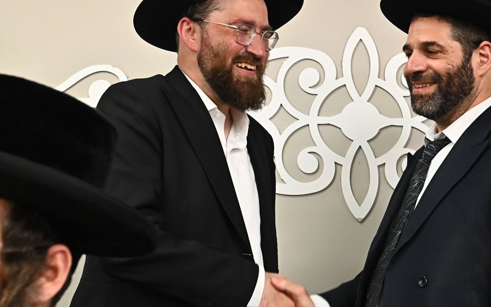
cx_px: 352
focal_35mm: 75
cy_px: 103
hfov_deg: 27.2
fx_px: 1003
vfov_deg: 17.3
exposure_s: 1/200
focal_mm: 50
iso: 3200
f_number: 6.3
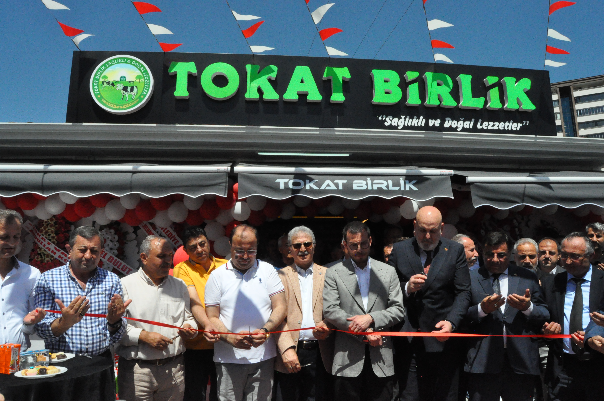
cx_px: 302
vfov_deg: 47.8
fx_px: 452
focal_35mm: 27
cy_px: 200
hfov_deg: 67.4
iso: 3200
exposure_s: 1/1600
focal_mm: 18
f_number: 20
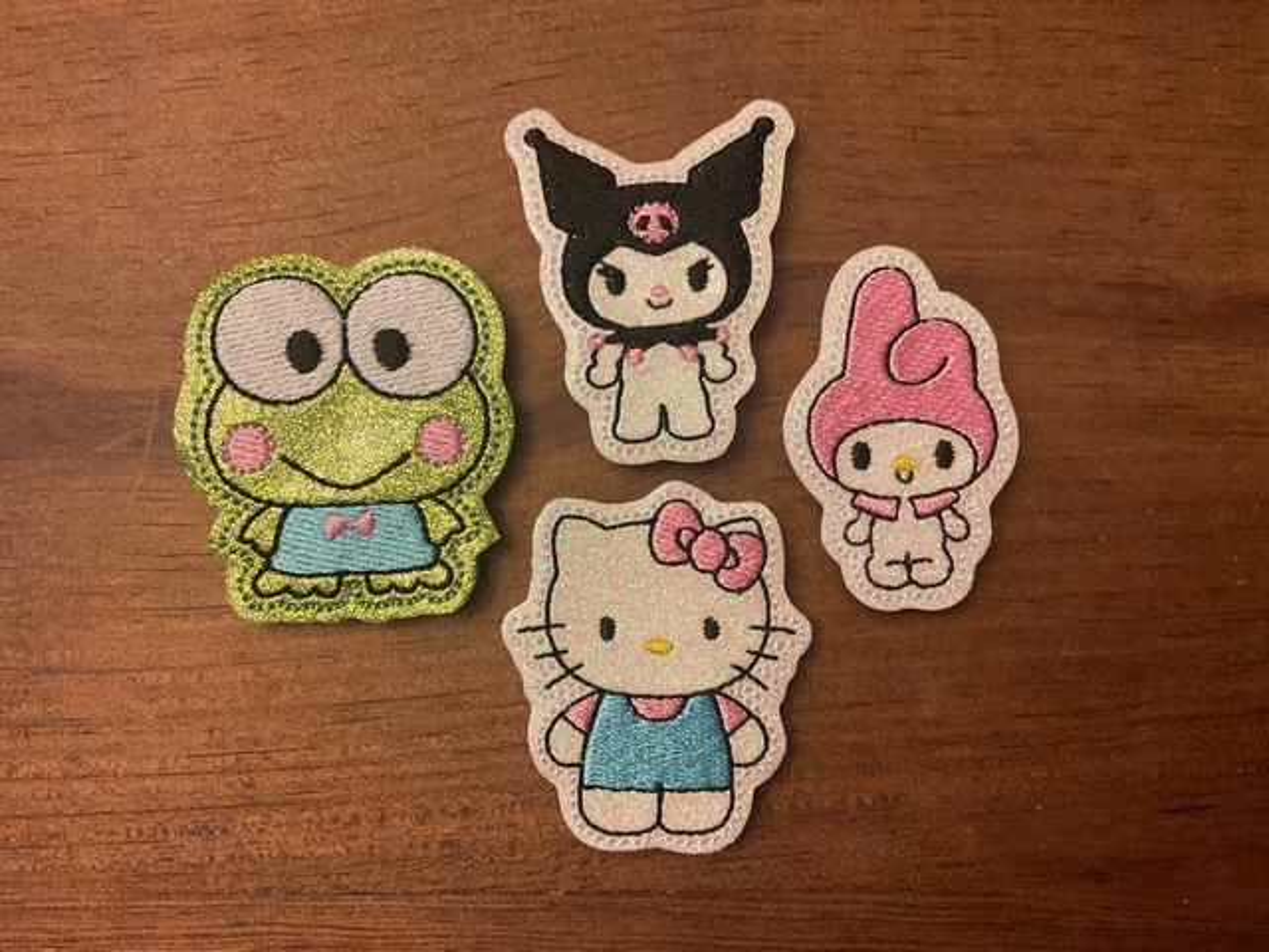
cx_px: 634
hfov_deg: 61.7
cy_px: 476
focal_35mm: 29
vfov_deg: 48.2
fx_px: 1063
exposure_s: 1/50
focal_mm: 3
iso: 160
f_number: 1.8
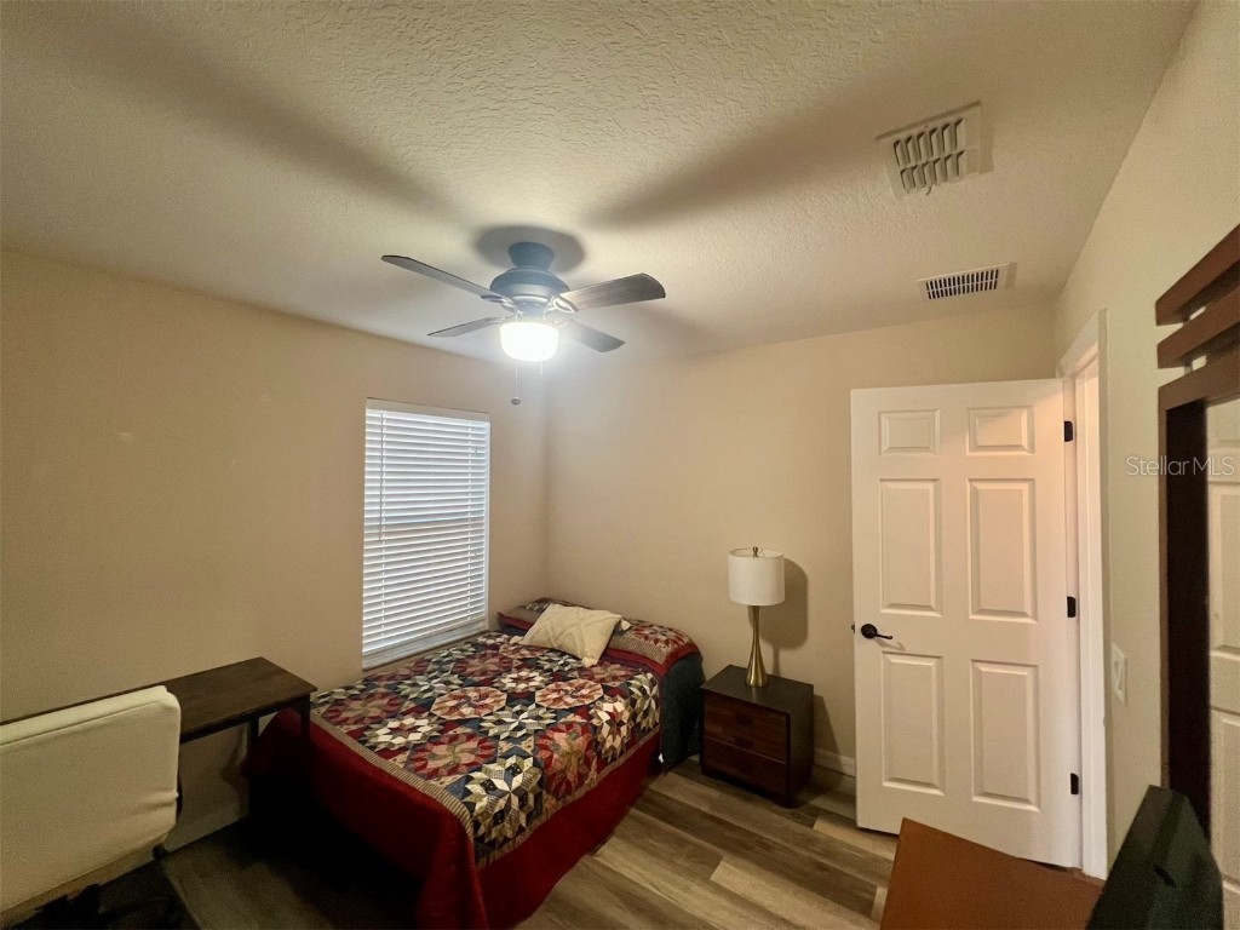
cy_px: 465
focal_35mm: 13
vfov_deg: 89.9
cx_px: 620
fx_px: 466
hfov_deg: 106.2
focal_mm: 1.57
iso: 250
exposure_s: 1/60
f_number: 1.8
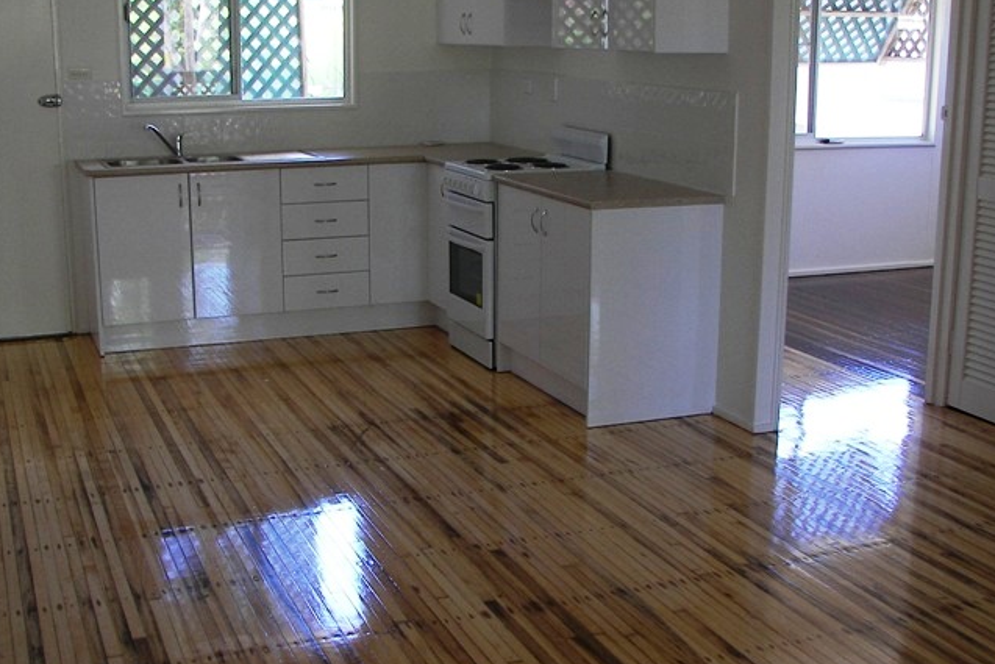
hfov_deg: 41.9
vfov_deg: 28.6
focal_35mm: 47
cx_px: 464
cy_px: 300
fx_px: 1299
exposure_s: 1/30
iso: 64
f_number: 2.8
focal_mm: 6
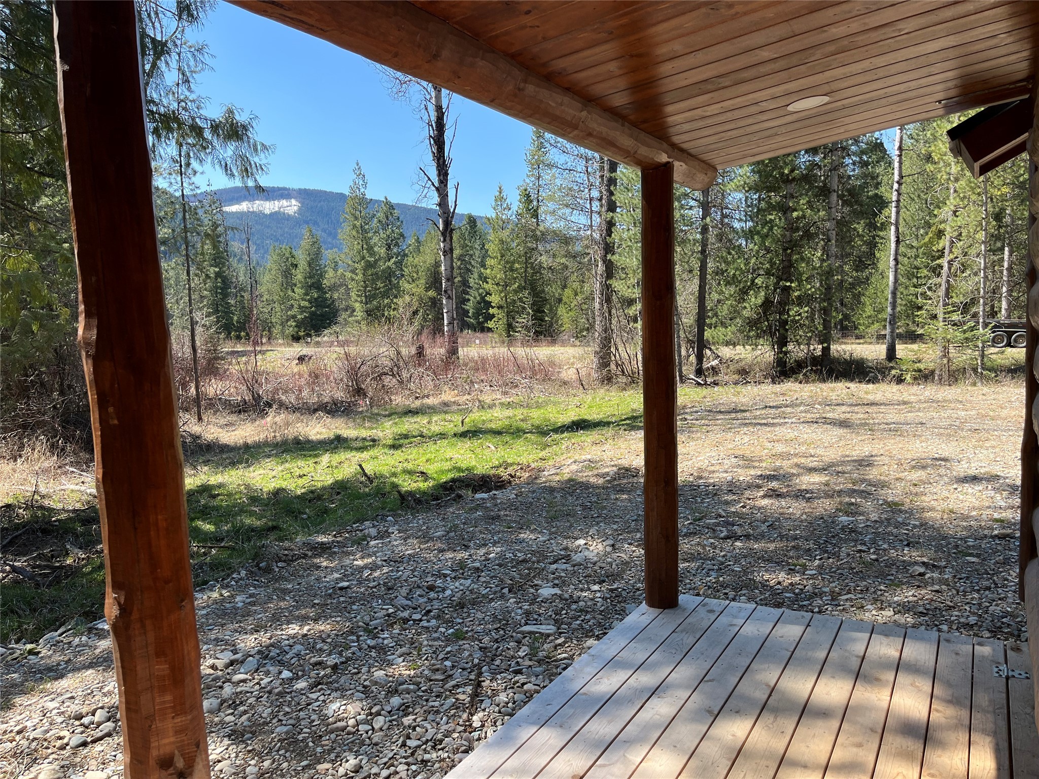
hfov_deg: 67.3
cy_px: 390
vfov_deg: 53.1
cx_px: 520
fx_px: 780
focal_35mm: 26
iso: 50
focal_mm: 5.1
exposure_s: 1/1046
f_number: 1.6
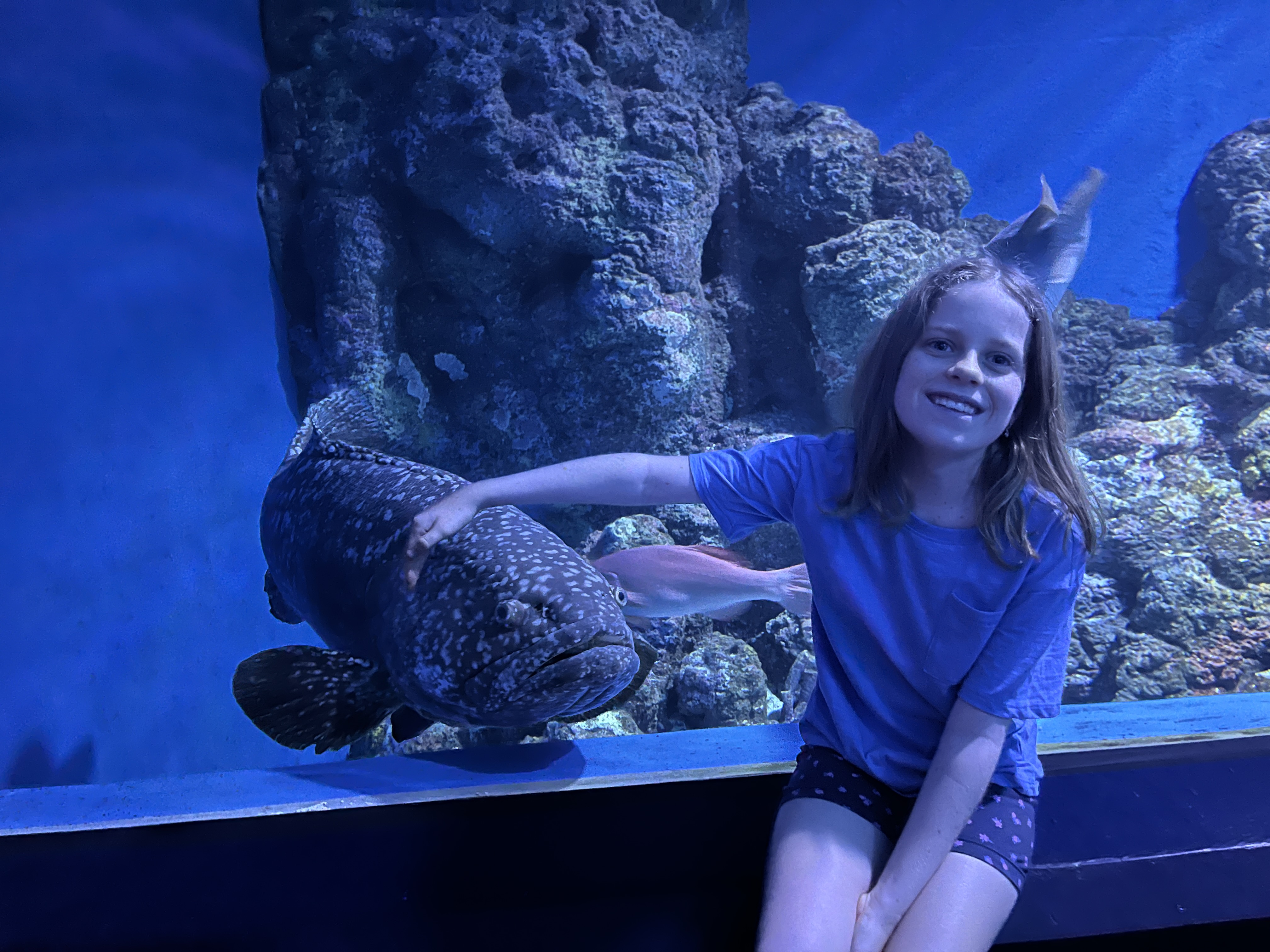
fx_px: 954
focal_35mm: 26
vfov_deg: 53.1
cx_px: 635
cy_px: 476
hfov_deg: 67.3
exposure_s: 1/20
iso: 1250
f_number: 1.6
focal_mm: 5.1
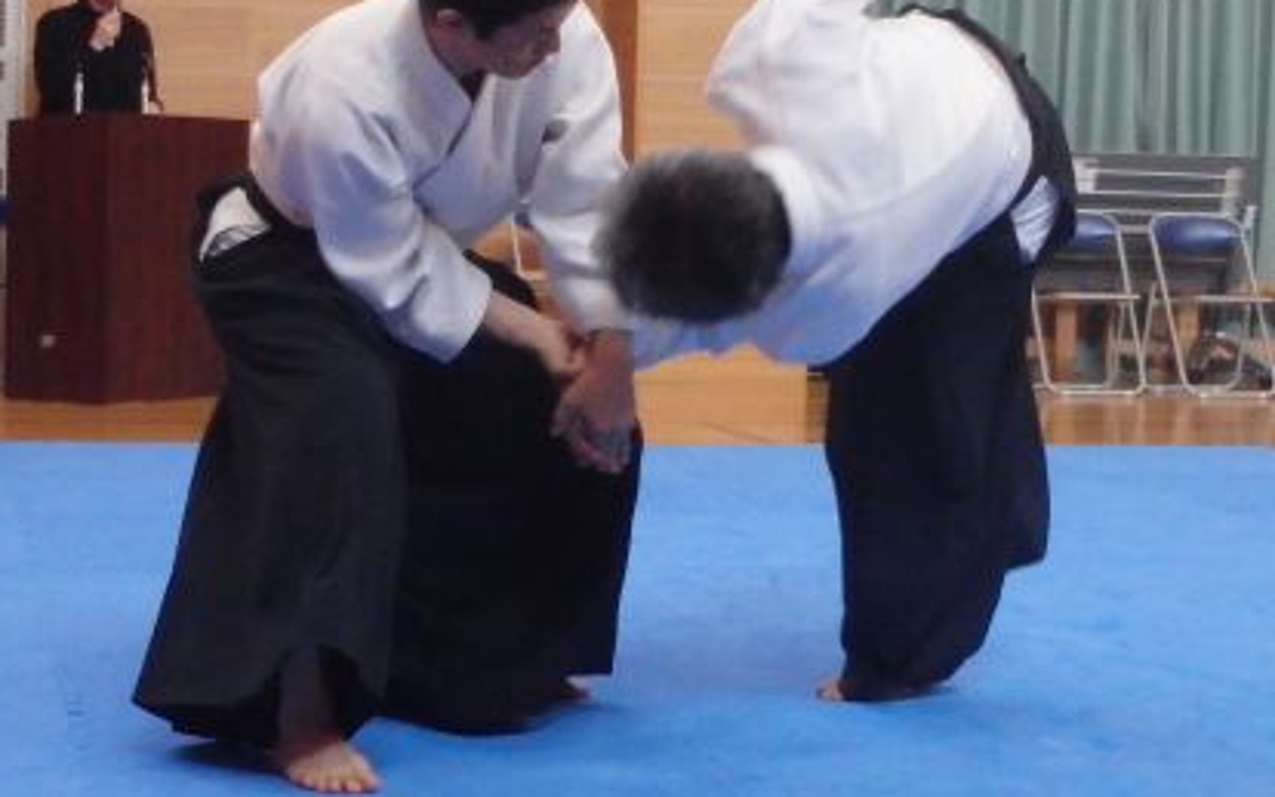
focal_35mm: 55
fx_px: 1912
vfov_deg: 23.5
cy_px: 308
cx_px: 591
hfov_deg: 36.9
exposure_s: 1/160
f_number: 4.8
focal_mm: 7.7
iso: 1250
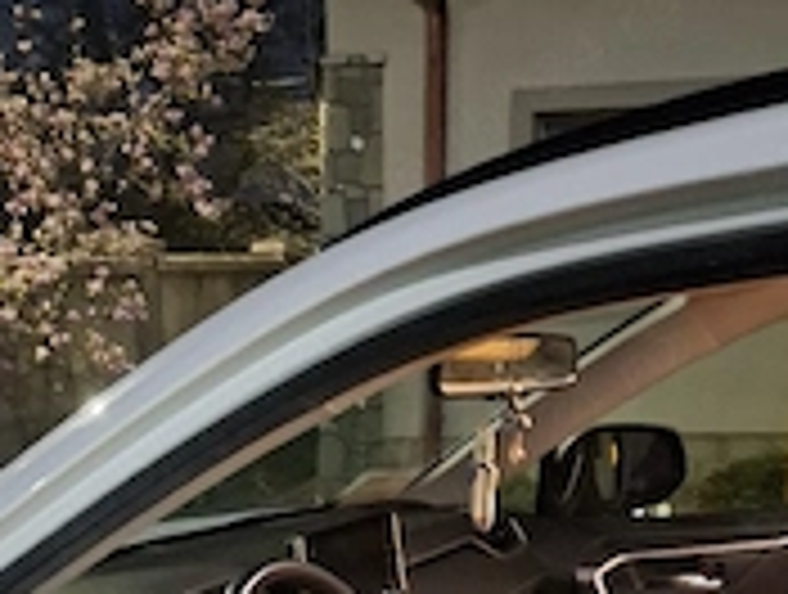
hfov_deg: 33.5
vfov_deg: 22.1
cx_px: 275
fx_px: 1300
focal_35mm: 57
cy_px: 846
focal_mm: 4.69
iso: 2000
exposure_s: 1/7
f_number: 1.8
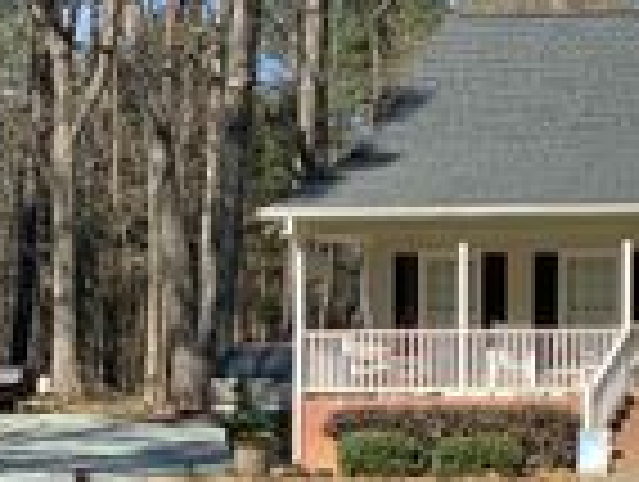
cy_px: 394
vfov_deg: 8.1
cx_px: 1058
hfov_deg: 10.3
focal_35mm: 183
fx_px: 3384
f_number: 2.4
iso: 16
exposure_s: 1/761
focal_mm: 6
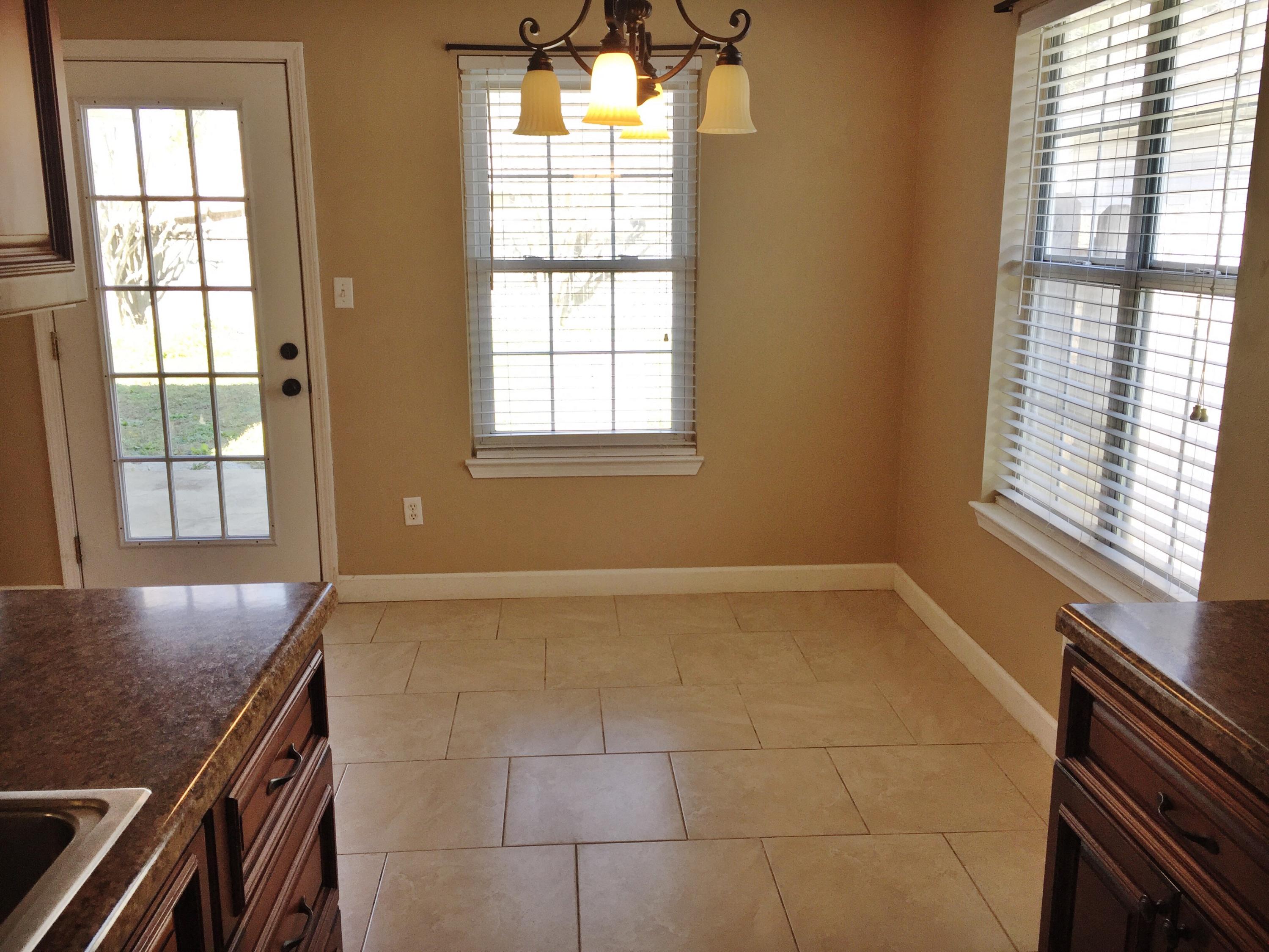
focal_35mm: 29
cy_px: 476
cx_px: 634
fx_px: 1063
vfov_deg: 48.2
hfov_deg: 61.7
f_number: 2.2
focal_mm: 4.15
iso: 40
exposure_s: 1/120
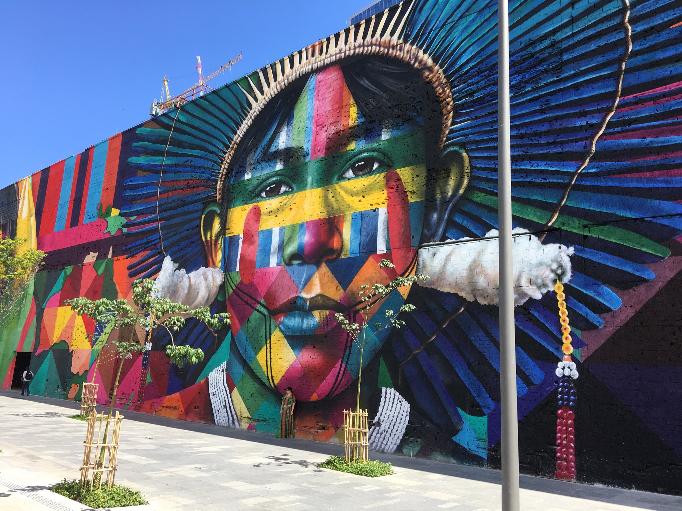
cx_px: 341
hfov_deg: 61.7
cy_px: 256
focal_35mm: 29
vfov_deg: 48.2
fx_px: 571
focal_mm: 4.15
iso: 25
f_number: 2.2
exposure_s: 1/610
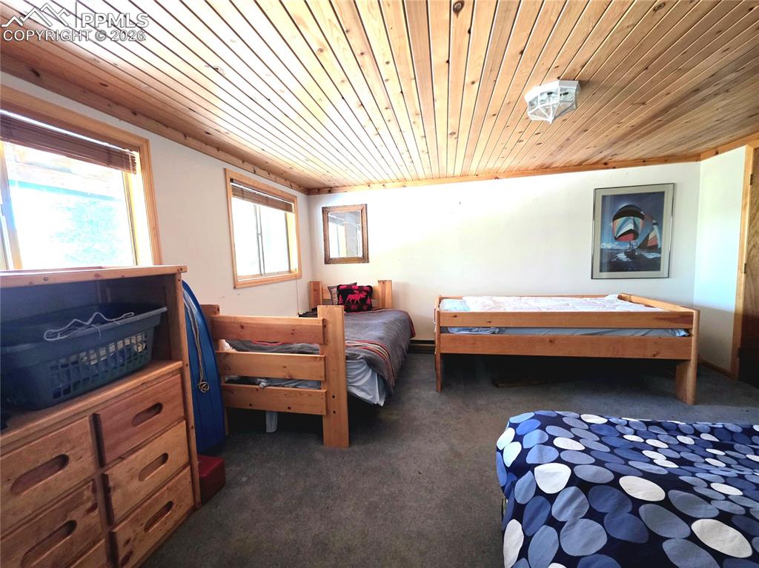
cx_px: 380
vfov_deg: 89.9
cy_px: 284
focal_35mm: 13
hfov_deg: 106.2
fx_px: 285
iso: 400
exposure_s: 1/60.2
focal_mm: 2.2
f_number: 1.9
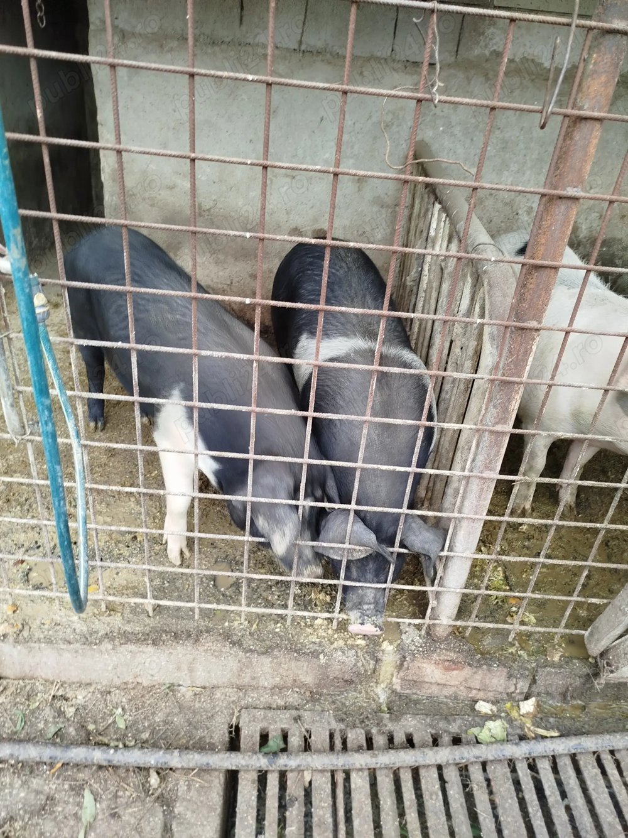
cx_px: 314
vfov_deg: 71.6
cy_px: 419
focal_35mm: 24
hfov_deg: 56.8
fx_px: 581
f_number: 1.7
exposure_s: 1/50
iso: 100
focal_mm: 5.31
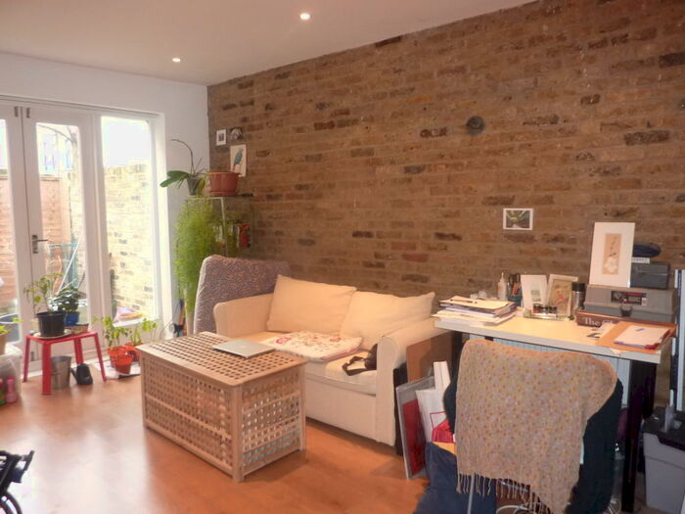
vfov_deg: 54.9
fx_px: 495
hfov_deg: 69.4
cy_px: 257
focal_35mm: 25
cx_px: 342
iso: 250
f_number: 3.3
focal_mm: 4.1
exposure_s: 1/30
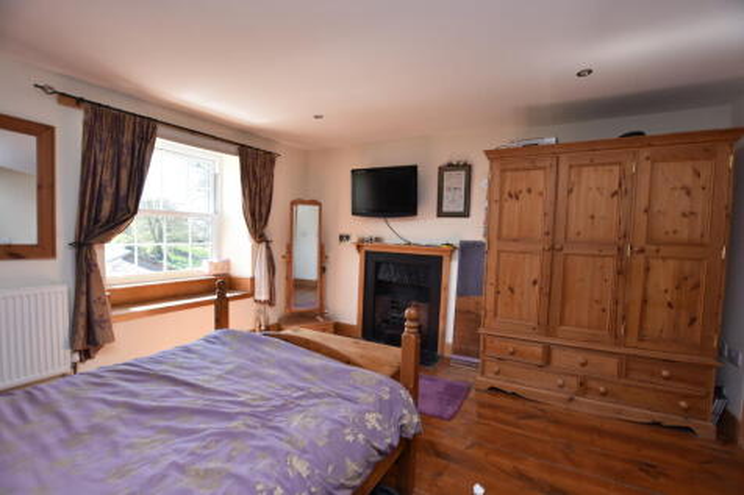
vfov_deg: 77.3
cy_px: 248
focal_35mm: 15
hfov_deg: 100.4
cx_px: 372
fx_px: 310
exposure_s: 1/80
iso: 200
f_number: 4.5
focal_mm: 10
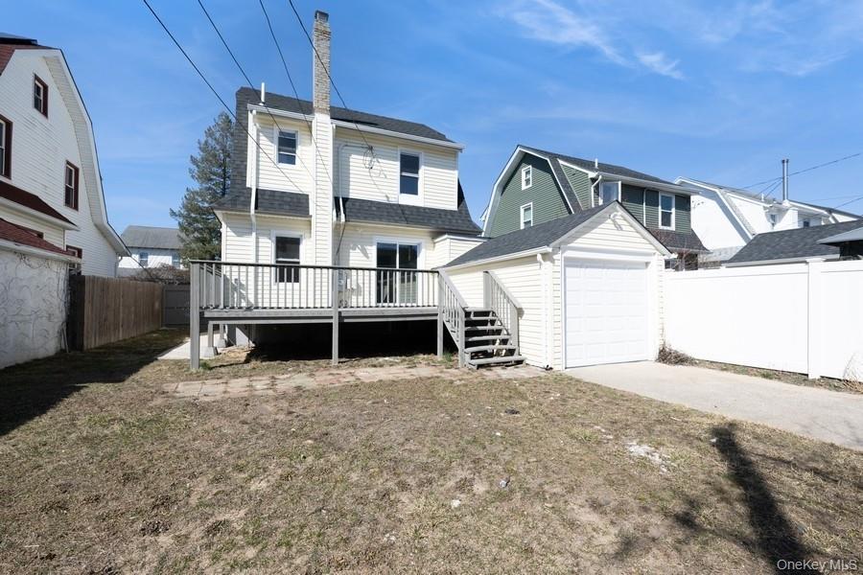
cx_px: 432
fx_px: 360
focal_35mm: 15
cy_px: 288
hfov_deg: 100.4
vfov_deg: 77.3
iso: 640
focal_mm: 15
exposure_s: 1/5000
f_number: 8
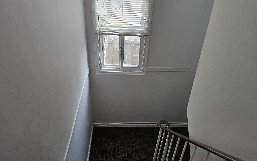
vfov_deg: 44.5
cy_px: 73
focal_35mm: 28
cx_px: 131
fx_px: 196
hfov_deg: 66.5
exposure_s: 1/120
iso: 250
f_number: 1.7
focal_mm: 6.3
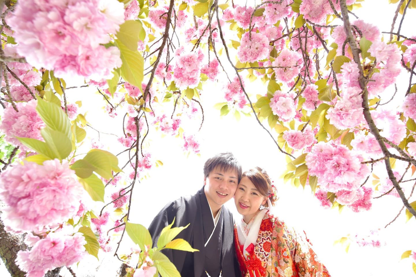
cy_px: 138
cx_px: 208
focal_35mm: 18
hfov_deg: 90.0
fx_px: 208
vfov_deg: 67.4
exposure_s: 1/125
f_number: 9
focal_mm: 18
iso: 1000
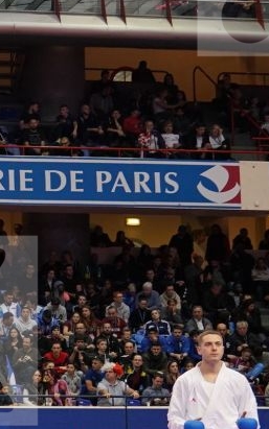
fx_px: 1255
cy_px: 331
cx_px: -414
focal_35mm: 107
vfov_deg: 19.3
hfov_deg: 10.3
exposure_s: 1/400
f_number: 2.8
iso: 1600
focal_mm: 24
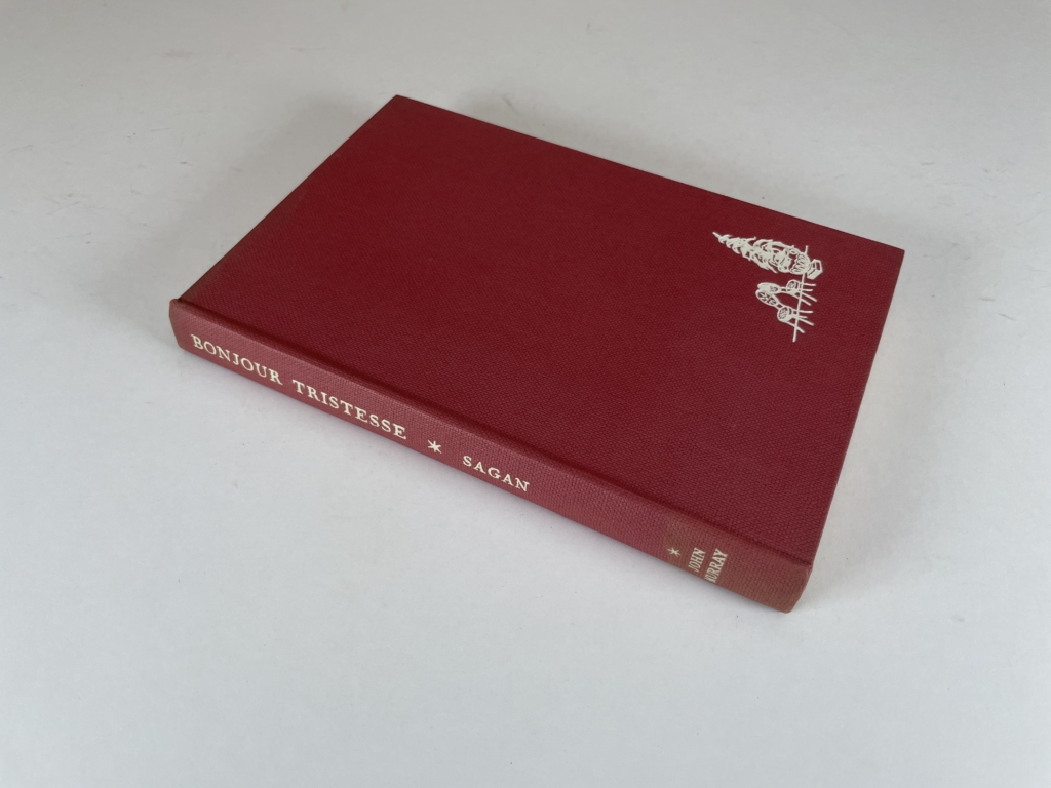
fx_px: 789
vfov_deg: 53.1
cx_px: 526
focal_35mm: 26
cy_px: 394
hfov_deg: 67.3
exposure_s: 1/100
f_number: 1.6
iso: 32
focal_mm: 4.2
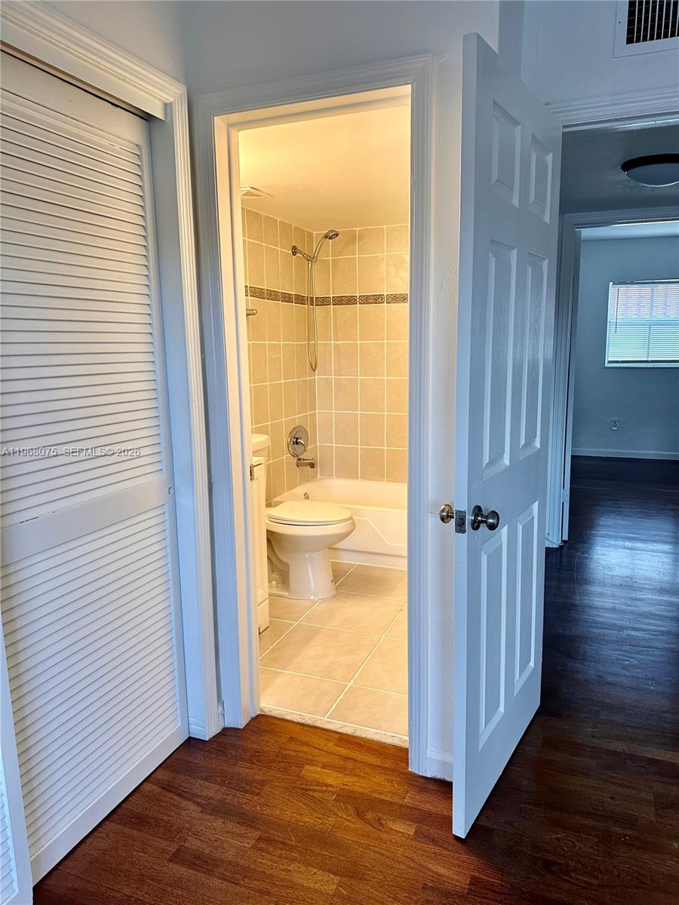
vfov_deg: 71.6
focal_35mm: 24
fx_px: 628
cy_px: 452
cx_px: 340
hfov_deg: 56.8
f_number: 1.78
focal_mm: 6.86
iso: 160
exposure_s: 1/120
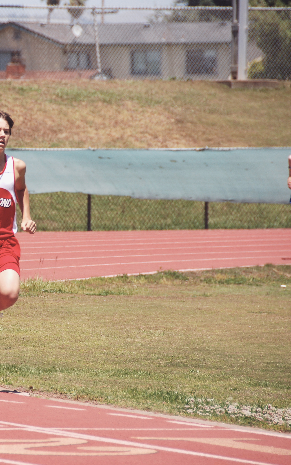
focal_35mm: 344
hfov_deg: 3.8
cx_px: -35
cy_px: 232
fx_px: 4365
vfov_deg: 6.1
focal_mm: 150
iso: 200
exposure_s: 1/800
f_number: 5.6
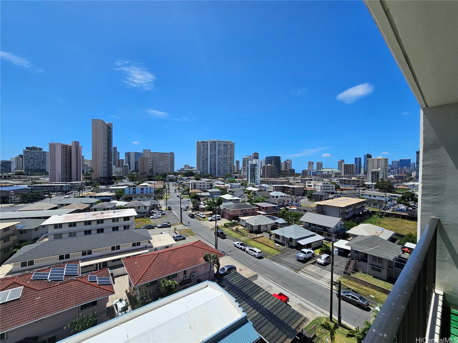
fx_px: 172
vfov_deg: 89.9
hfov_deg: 106.2
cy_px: 172
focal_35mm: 13
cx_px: 229
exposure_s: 1/3717
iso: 50
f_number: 2.2
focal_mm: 2.2
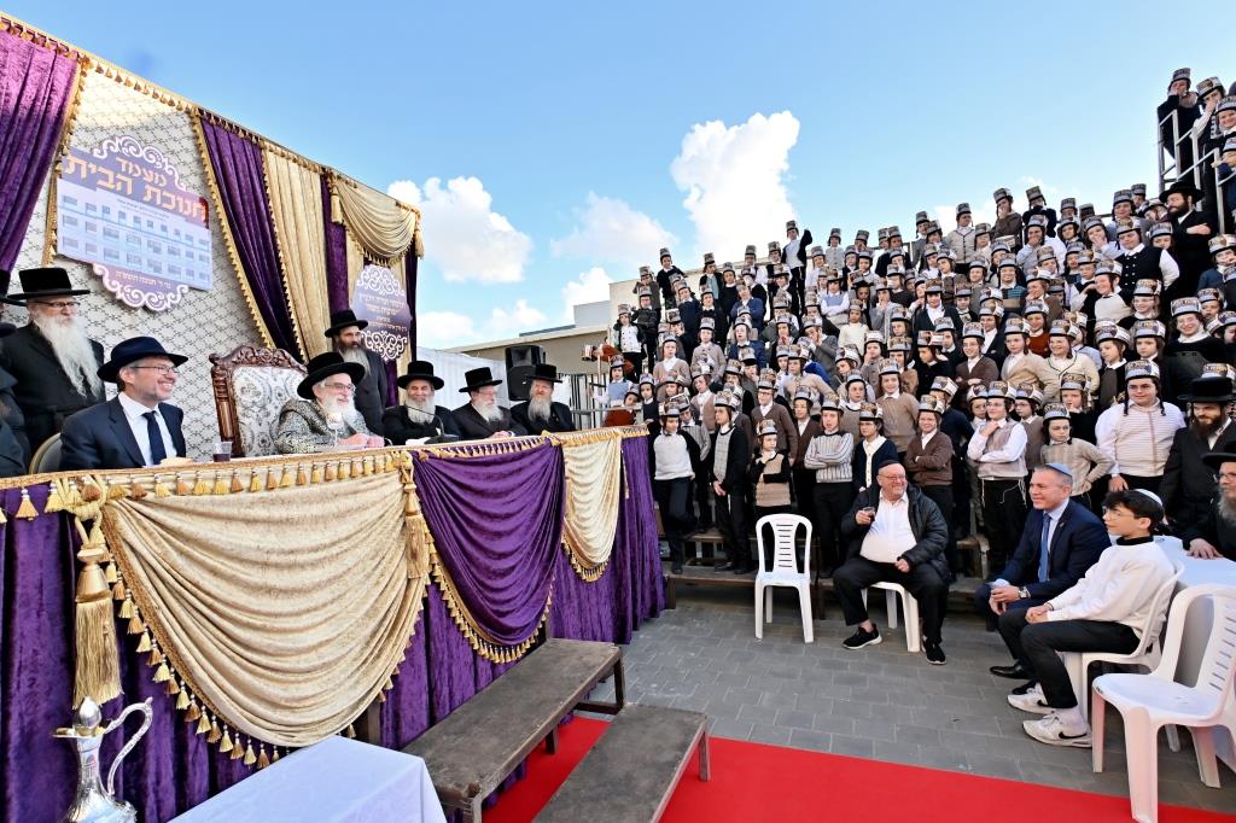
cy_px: 412
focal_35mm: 18
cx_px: 618
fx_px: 618
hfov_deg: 90.0
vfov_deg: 67.3
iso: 100
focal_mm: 12
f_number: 5.6
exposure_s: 1/200
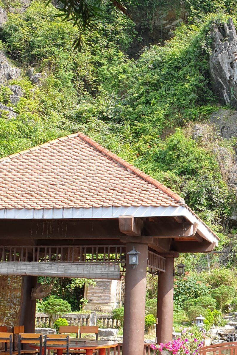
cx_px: 255
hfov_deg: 22.2
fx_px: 573
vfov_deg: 34.4
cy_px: 206
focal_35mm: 58
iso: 50
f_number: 2.4
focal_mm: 4.3
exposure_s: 1/305
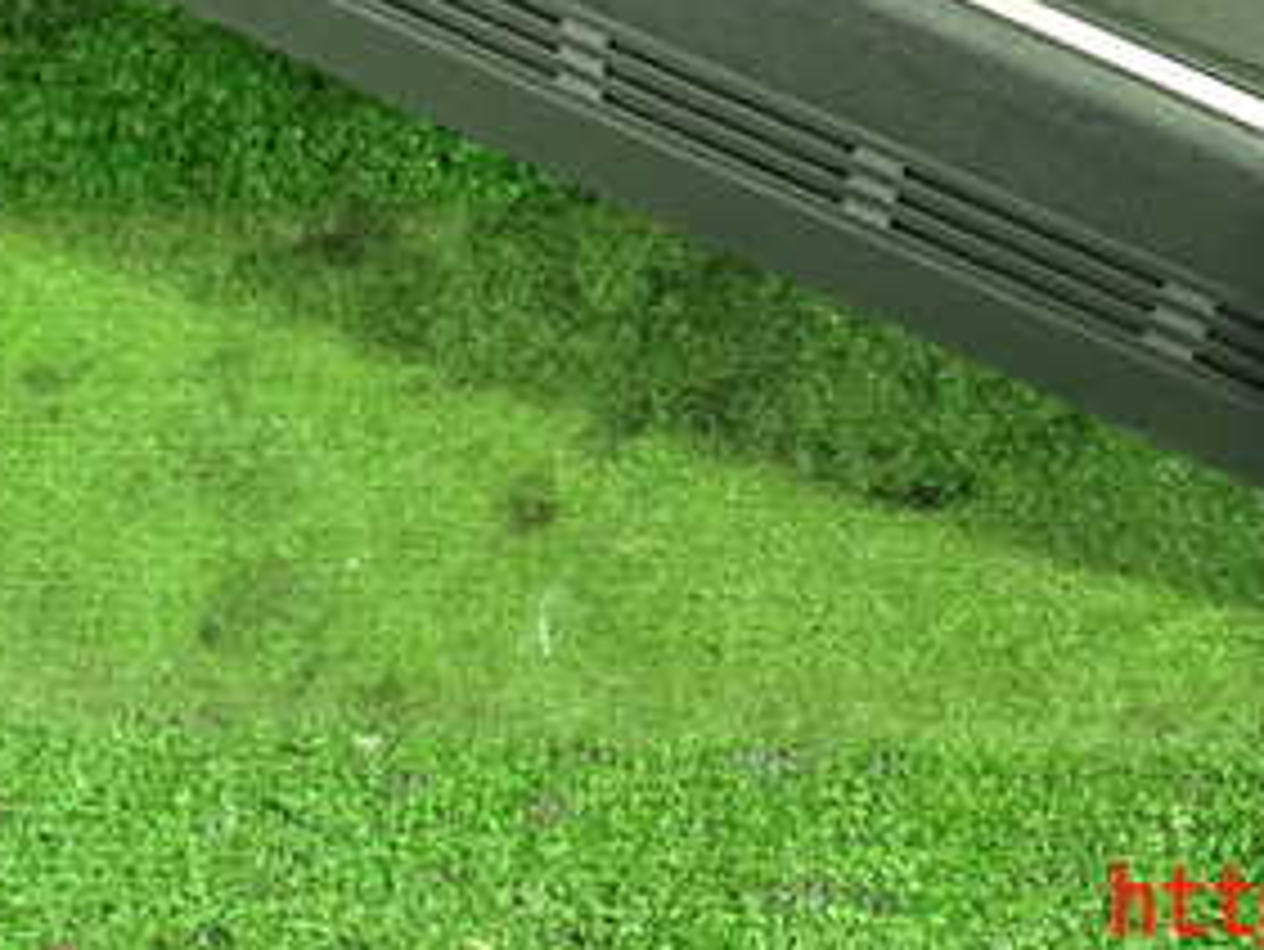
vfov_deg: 21.9
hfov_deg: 30.1
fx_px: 2338
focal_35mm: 64
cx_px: 778
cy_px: -50
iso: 800
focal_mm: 5.4
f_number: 2.3
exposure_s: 1/25
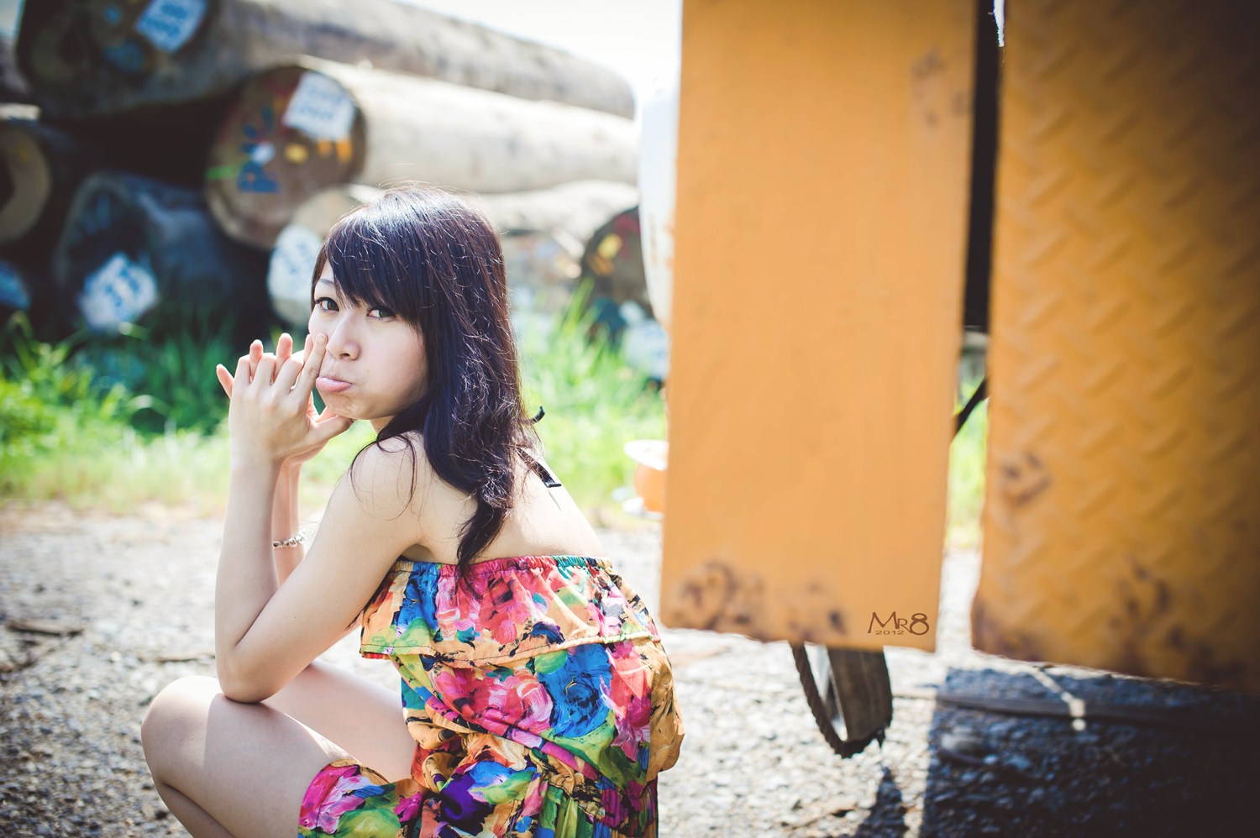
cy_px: 419
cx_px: 630
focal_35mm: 50
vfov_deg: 27.0
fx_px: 1749
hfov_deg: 39.6
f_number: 2.8
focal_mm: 50
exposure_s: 1/1250
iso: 250
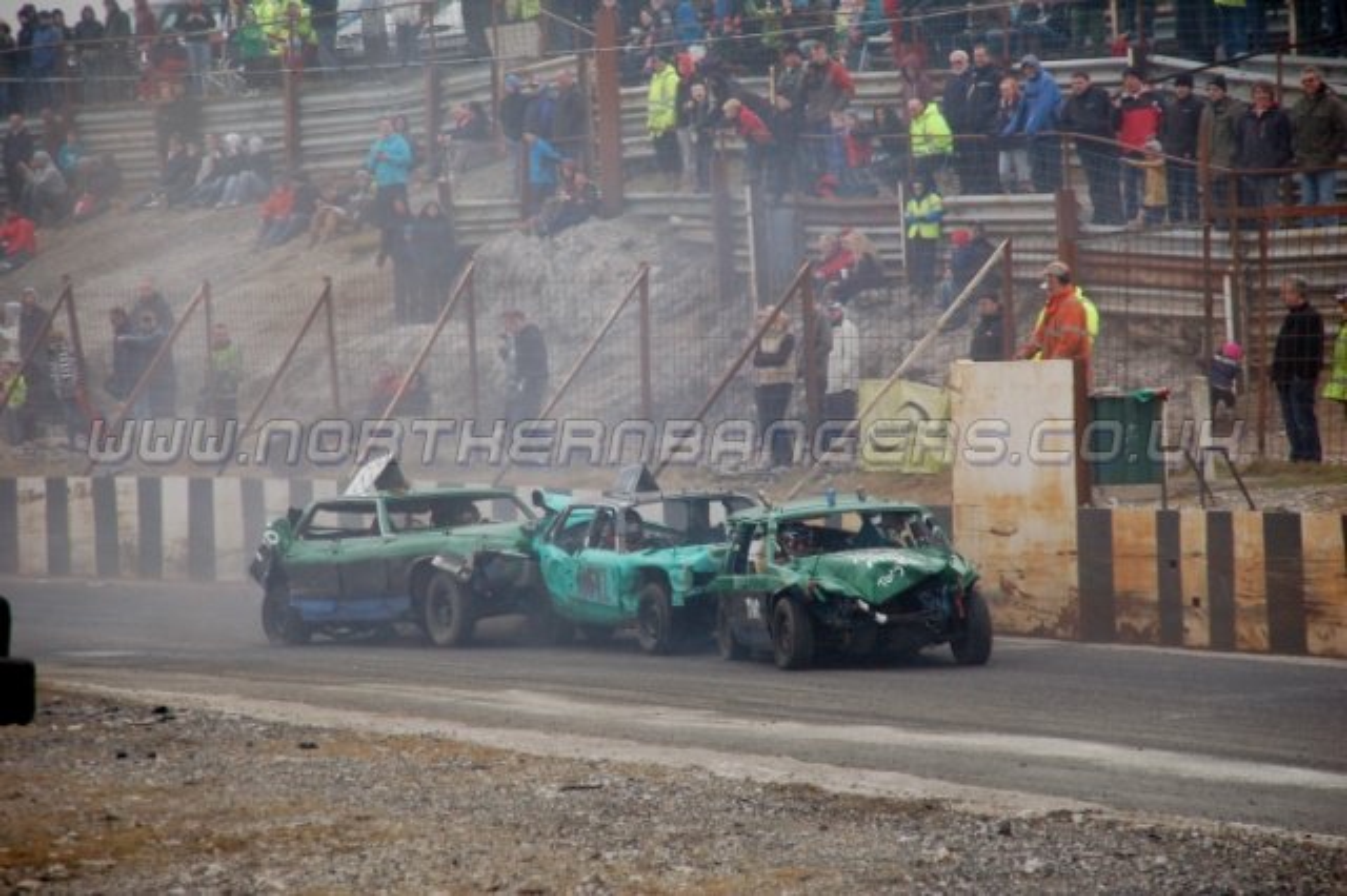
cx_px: 674
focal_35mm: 202
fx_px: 7573
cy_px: 448
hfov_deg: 10.2
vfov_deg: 6.8
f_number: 6
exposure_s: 1/320
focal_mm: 135
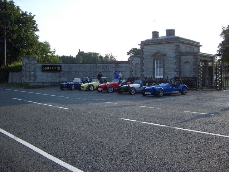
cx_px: 114
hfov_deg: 52.6
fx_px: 232
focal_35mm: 35
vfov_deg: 40.7
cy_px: 86
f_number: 2.6
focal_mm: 5.8
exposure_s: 1/400
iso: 50
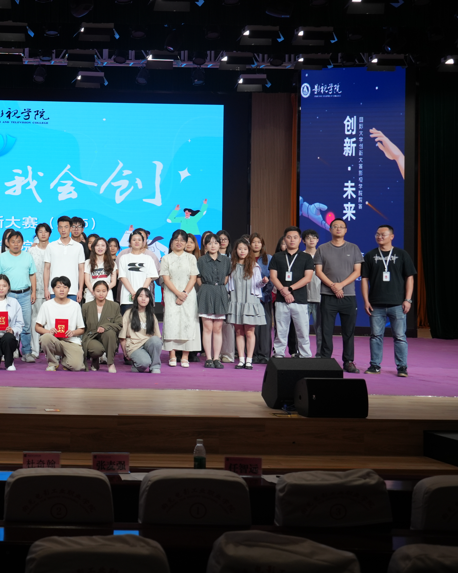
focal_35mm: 65
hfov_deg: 22.3
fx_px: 1101
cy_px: 230
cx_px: -32
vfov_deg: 29.1
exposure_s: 1/200
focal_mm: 37
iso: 500
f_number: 4.5
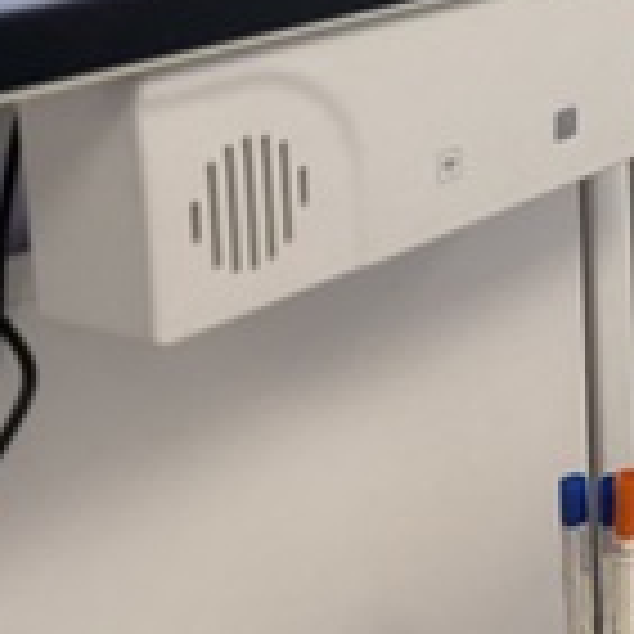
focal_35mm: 74
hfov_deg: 20.3
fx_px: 1533
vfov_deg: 22.3
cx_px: 933
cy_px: -22
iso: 80
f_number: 1.78
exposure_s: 1/100
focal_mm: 6.76
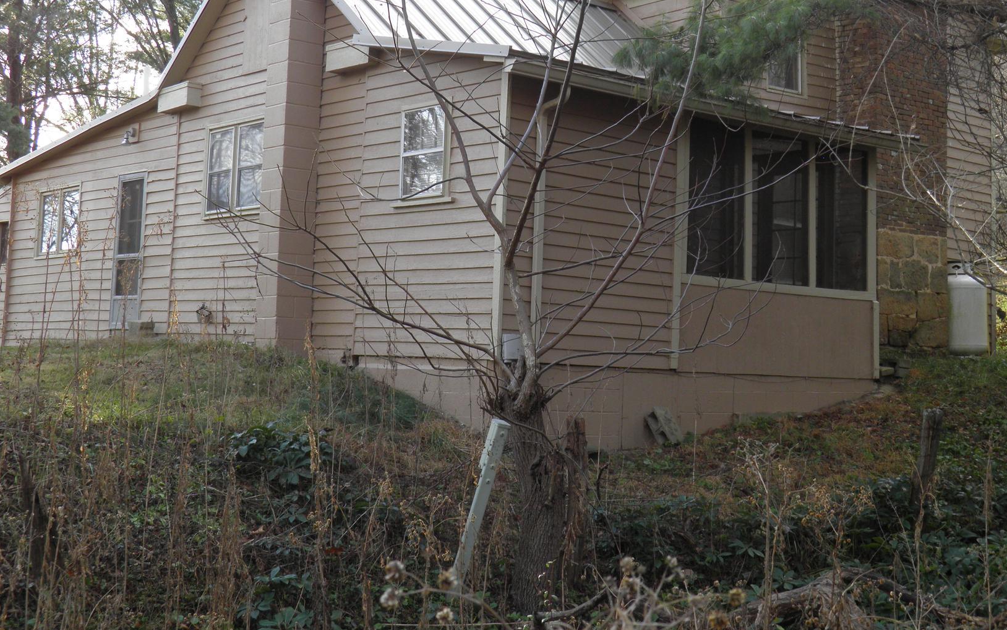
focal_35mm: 52
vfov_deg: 24.8
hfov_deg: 38.9
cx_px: 524
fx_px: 1427
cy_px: 208
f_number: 4.1
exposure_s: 1/60
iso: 50
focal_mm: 7.1
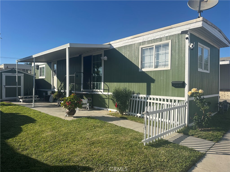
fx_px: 159
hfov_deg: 71.6
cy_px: 86
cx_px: 115
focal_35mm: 24
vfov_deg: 56.8
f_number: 1.78
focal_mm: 6.86
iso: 80
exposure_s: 1/4762
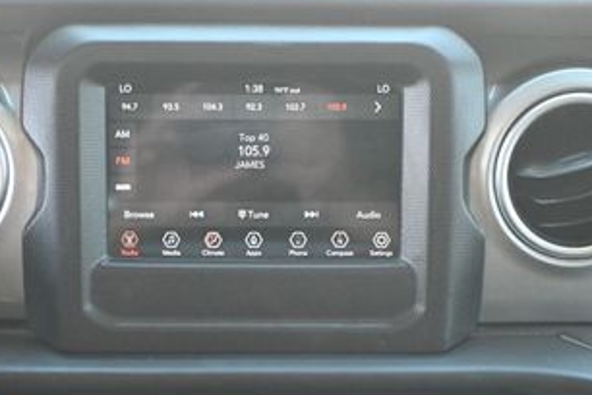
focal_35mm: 94
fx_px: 1546
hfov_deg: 21.7
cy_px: 376
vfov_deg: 14.4
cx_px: 253
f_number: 4.8
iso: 2800
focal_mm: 30
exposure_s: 1/125
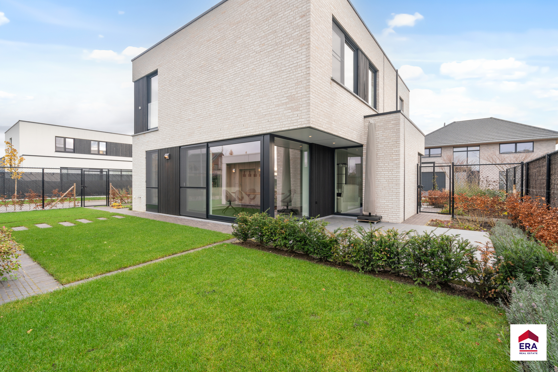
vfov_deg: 73.8
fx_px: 248
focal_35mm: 16
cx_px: 279
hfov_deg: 96.7
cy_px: 186
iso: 250
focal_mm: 16
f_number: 11
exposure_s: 1/25
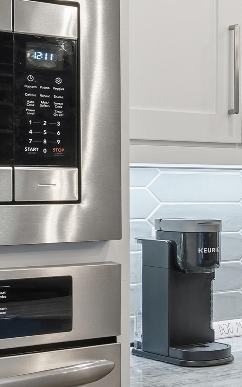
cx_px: 516
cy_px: 206
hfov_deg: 12.4
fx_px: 953
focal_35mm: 90
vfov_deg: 22.9
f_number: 9
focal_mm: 32.5
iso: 250
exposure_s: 1/30
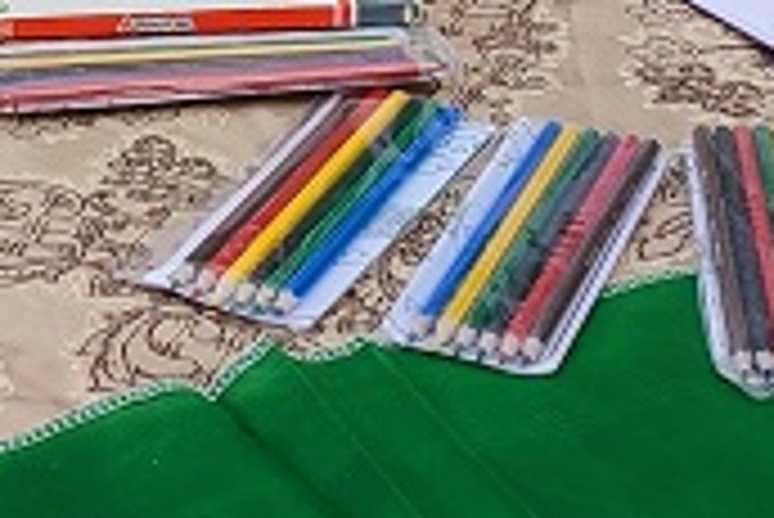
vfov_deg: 8.7
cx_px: 76
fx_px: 3249
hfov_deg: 13.5
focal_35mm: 151
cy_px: -428
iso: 50
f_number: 1.9
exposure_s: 1/205
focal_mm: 6.04
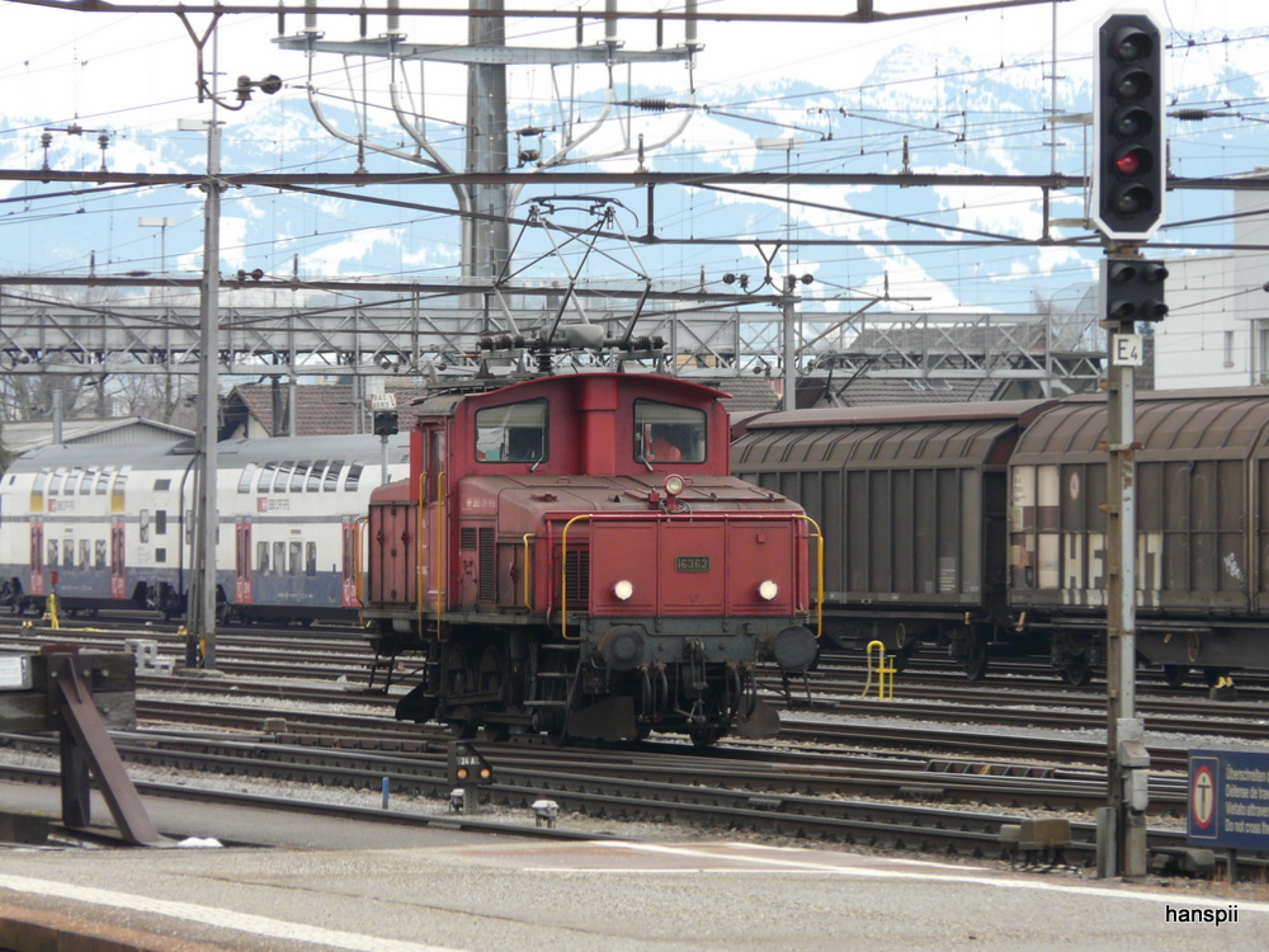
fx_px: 9421
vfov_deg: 5.8
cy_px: 476
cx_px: 634
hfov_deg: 7.7
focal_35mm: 257
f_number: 4
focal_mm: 42.2
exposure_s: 1/320
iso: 160
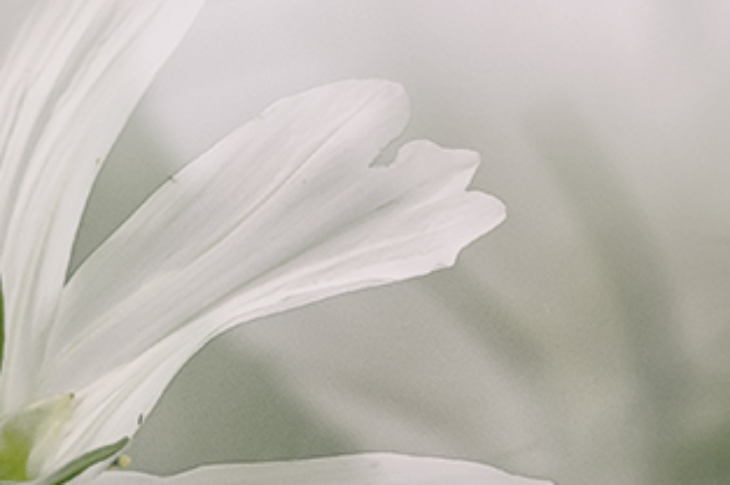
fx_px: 18231
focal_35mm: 900
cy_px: 225
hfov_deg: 2.3
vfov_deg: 1.5
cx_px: -289
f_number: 6.3
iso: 800
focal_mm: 150
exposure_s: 1/4000
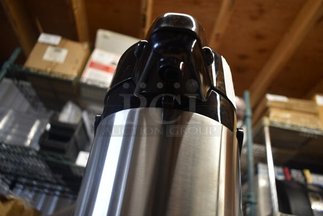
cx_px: 160
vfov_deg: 46.5
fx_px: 251
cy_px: 108
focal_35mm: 28
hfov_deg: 65.4
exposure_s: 1/30
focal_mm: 18
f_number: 3.5
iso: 220
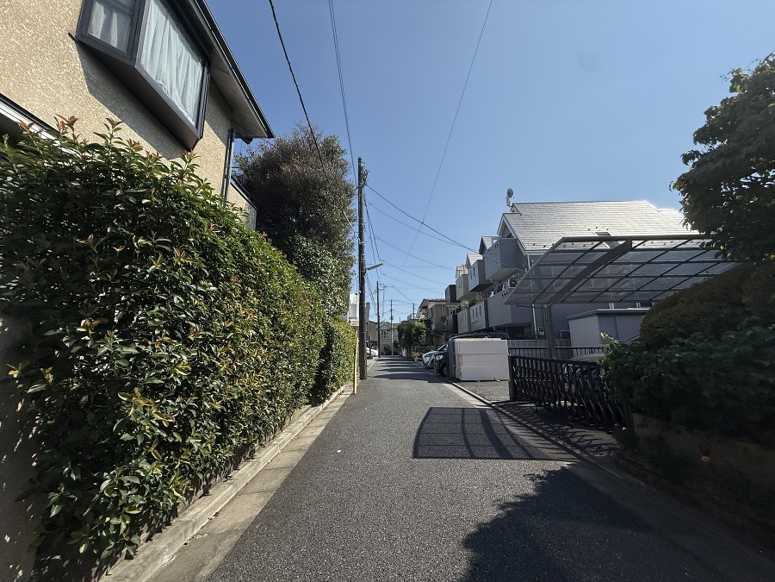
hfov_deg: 102.1
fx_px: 313
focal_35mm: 14
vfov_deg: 85.7
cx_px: 388
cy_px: 291
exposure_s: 1/4425
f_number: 2.2
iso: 50
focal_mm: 2.22
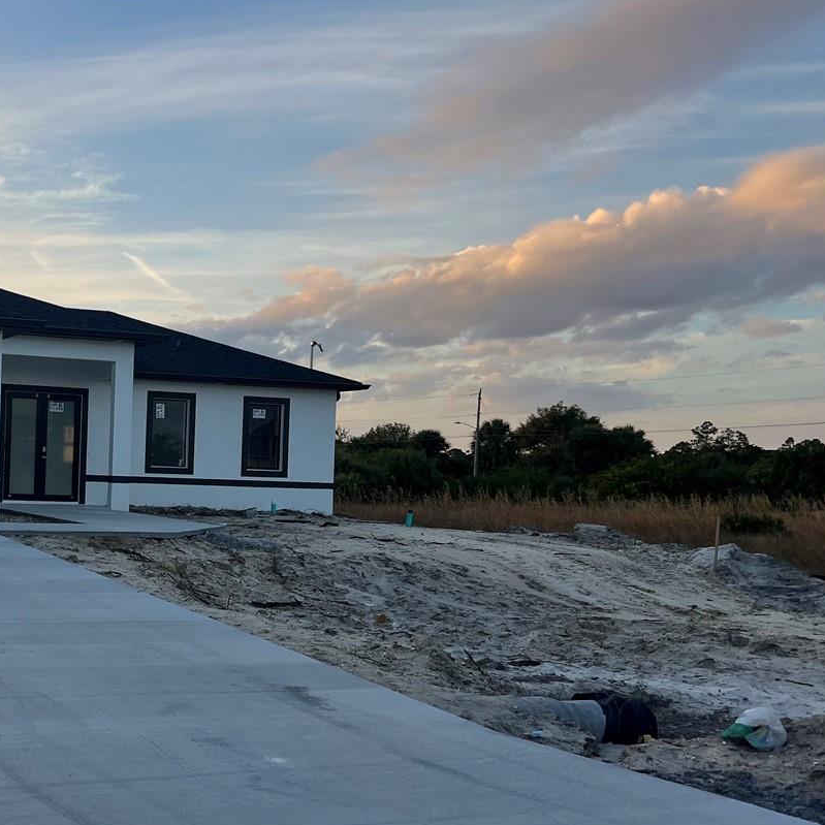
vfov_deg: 36.7
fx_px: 1240
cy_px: 469
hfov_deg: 34.0
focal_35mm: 46
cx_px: 30
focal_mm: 5.7
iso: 50
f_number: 1.5
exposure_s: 1/1159
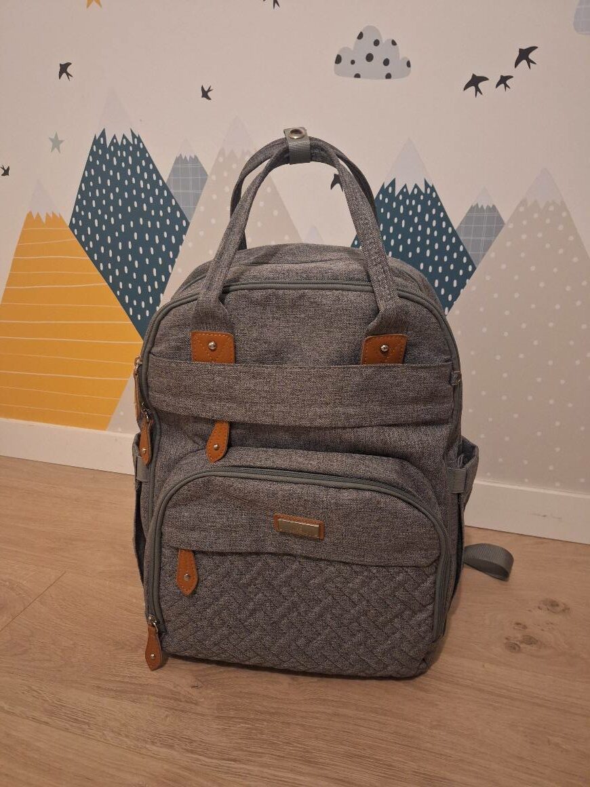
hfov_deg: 58.9
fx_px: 523
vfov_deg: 73.9
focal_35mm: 23
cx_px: 295
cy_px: 394
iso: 640
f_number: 1.8
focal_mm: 5.54
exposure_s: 1/20
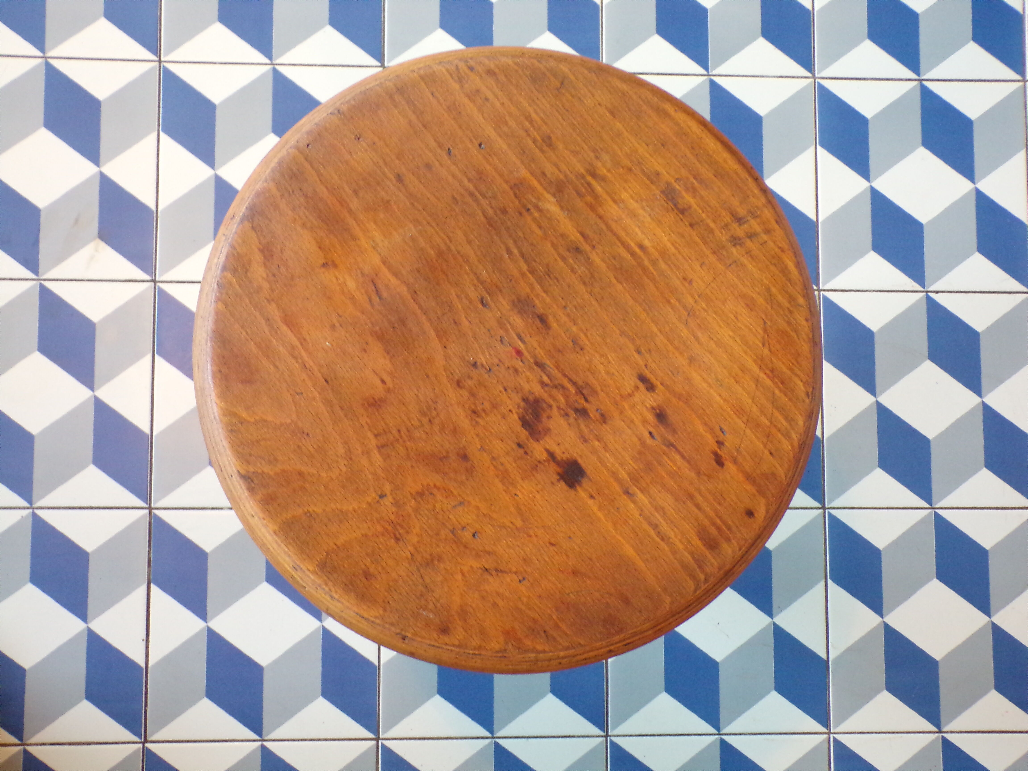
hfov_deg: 44.8
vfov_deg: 34.3
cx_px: 514
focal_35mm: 42
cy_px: 386
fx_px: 1247
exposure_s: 1/17
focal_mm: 7.6
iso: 432
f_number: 3.4
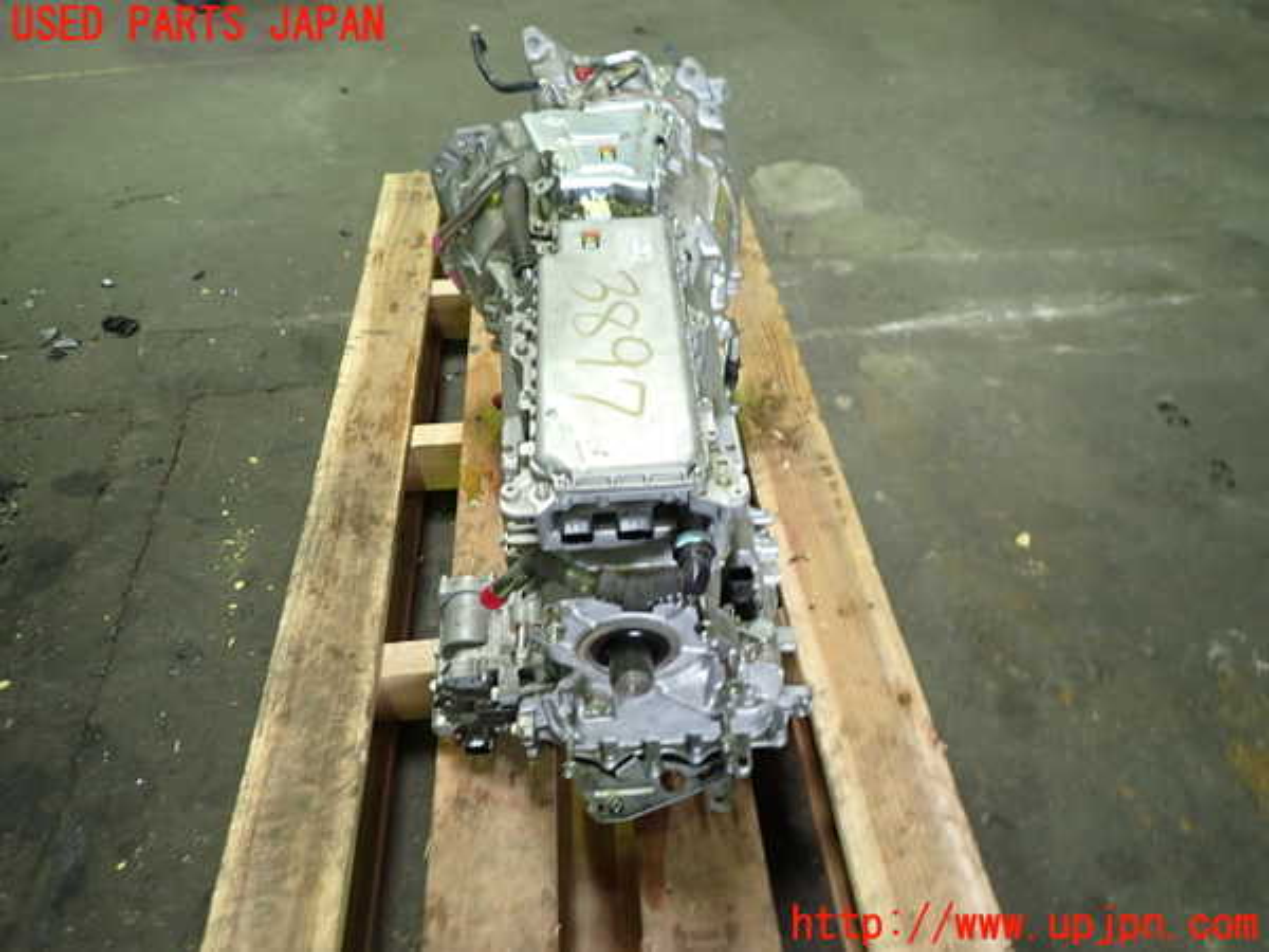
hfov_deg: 69.4
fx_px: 916
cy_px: 476
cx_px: 634
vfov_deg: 54.9
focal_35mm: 25
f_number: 2
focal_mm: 4.5
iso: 250
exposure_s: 1/30
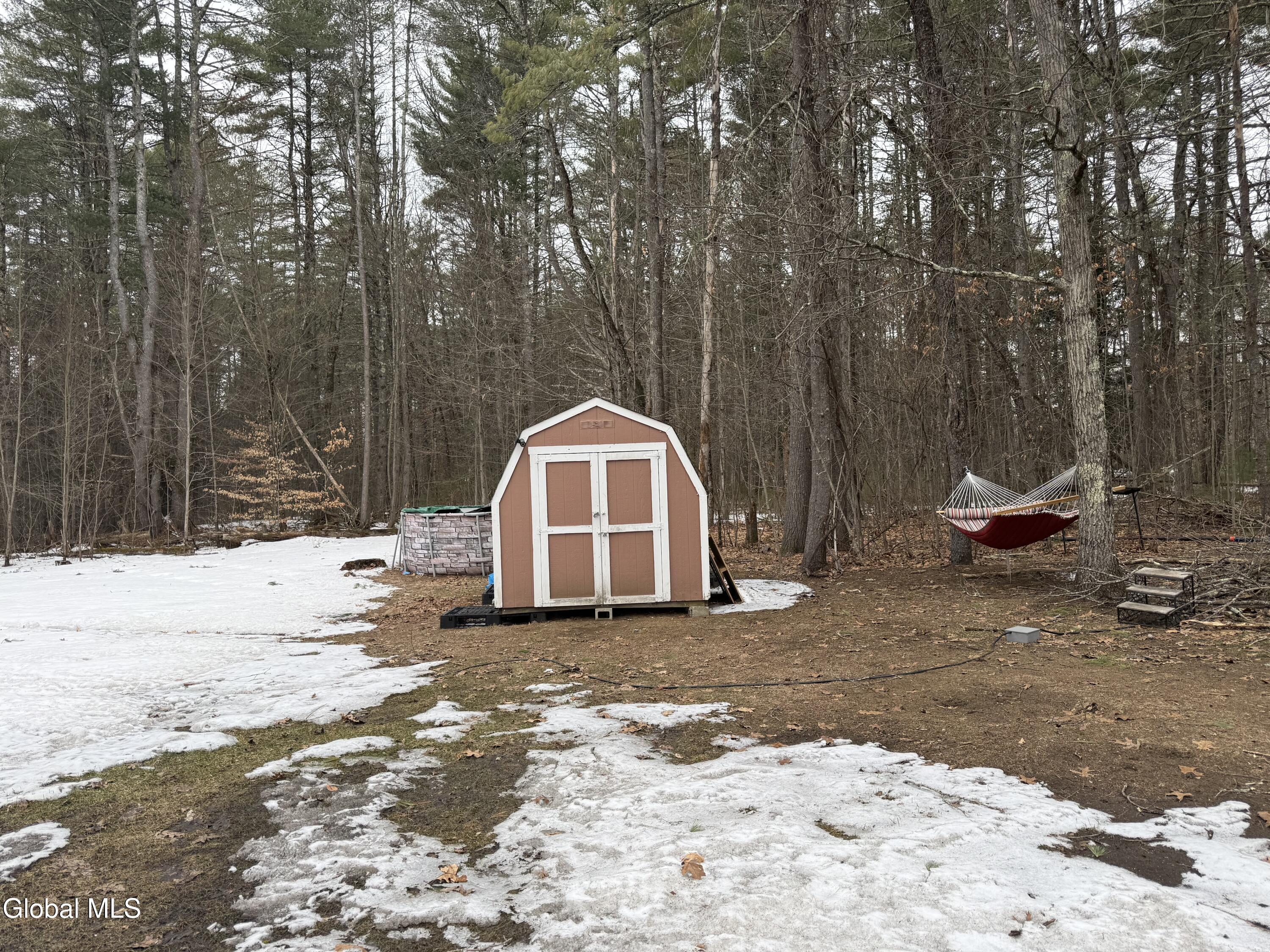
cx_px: 635
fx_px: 881
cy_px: 476
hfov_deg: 71.6
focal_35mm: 24
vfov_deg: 56.8
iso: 80
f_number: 1.78
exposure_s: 1/612
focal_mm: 6.76
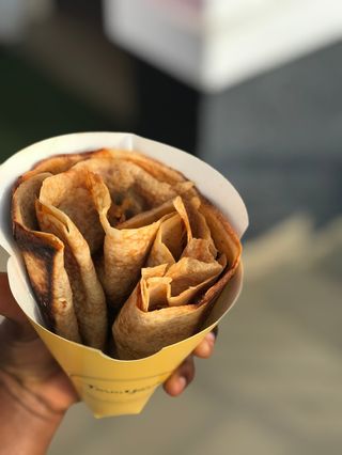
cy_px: 228
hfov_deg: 25.7
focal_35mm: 57
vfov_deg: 33.8
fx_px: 750
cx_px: 171
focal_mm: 6.6
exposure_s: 1/329
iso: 20
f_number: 2.8
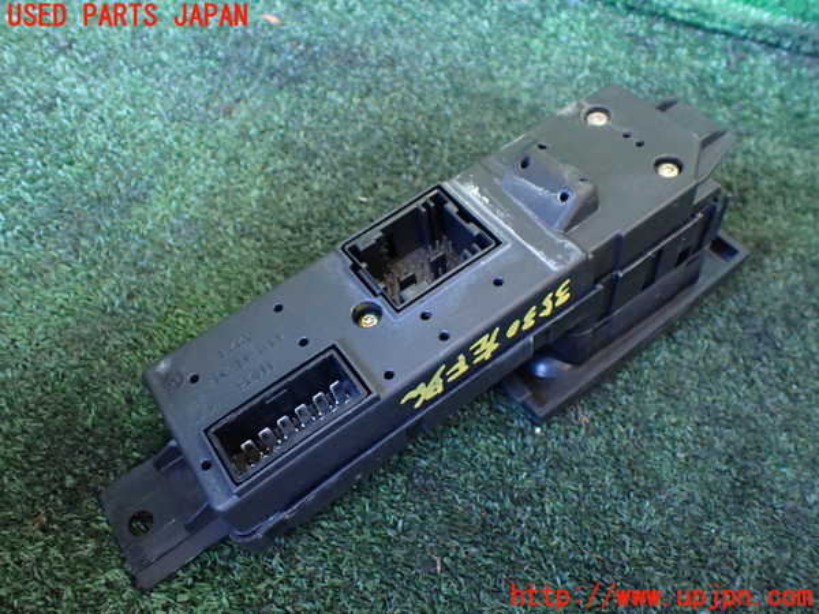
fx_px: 710
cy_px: 307
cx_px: 410
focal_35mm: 30
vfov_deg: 46.8
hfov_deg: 60.0
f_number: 2.3
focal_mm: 5.4
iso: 800
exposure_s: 1/30
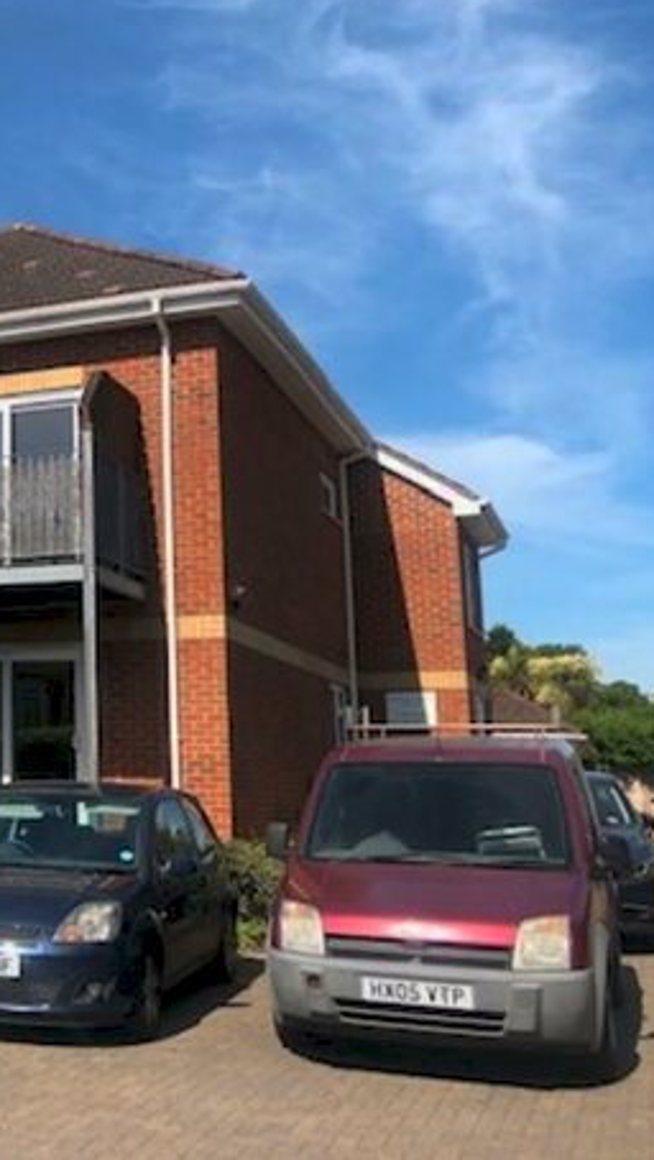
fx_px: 1446
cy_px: 492
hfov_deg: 23.1
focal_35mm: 47
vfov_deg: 43.6
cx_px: -156
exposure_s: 1/1845
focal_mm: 4
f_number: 1.8
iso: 20
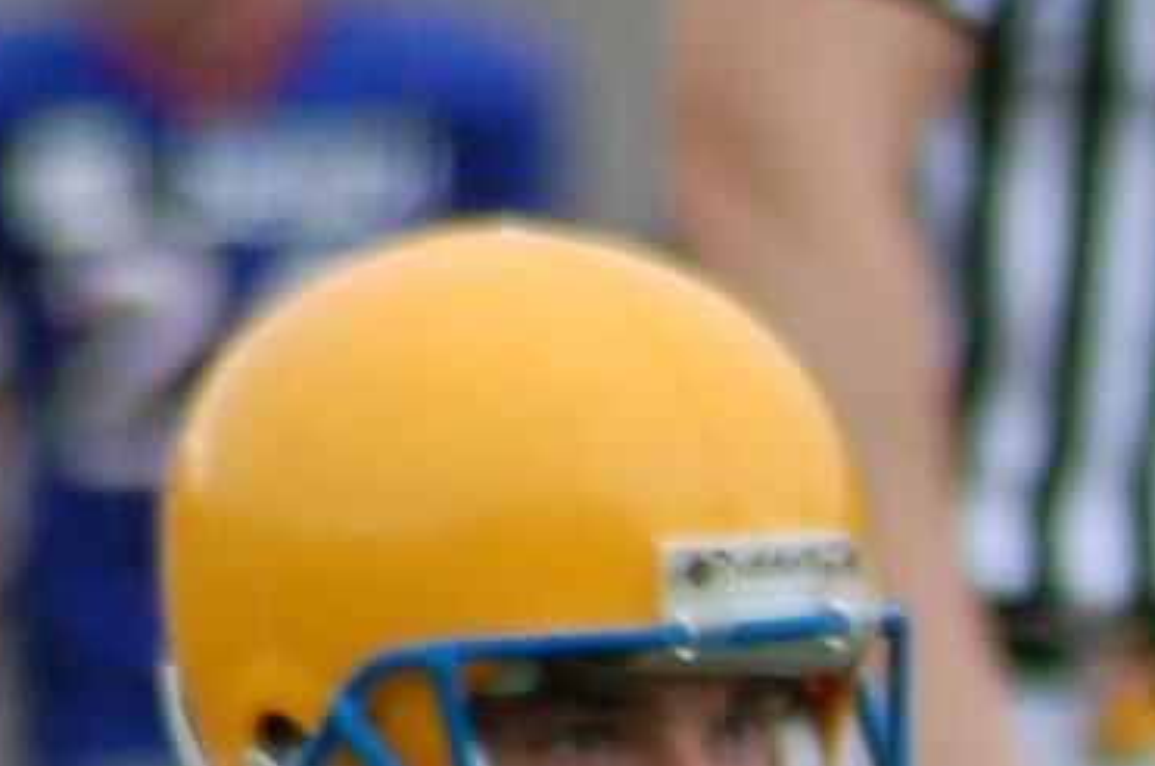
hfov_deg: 1.0
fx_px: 68411
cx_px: 2382
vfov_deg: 0.6
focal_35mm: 2136
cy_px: 1990
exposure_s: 1/160
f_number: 5.3
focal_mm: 240
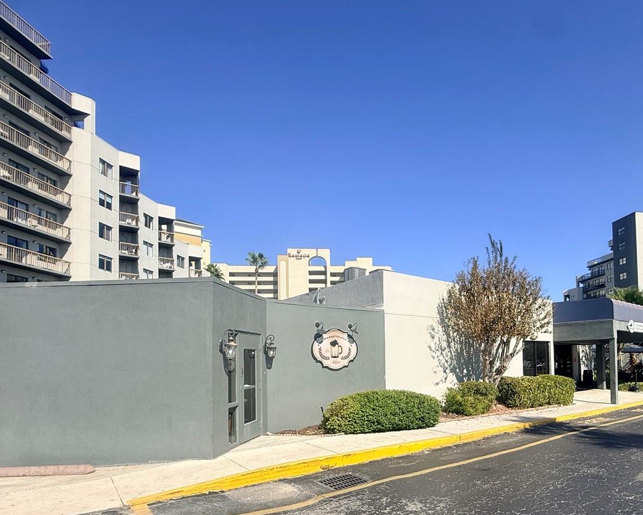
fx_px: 400
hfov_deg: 76.0
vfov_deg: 63.7
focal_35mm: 21
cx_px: 410
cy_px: 348
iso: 50
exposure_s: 1/2611
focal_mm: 2.22
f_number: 2.2
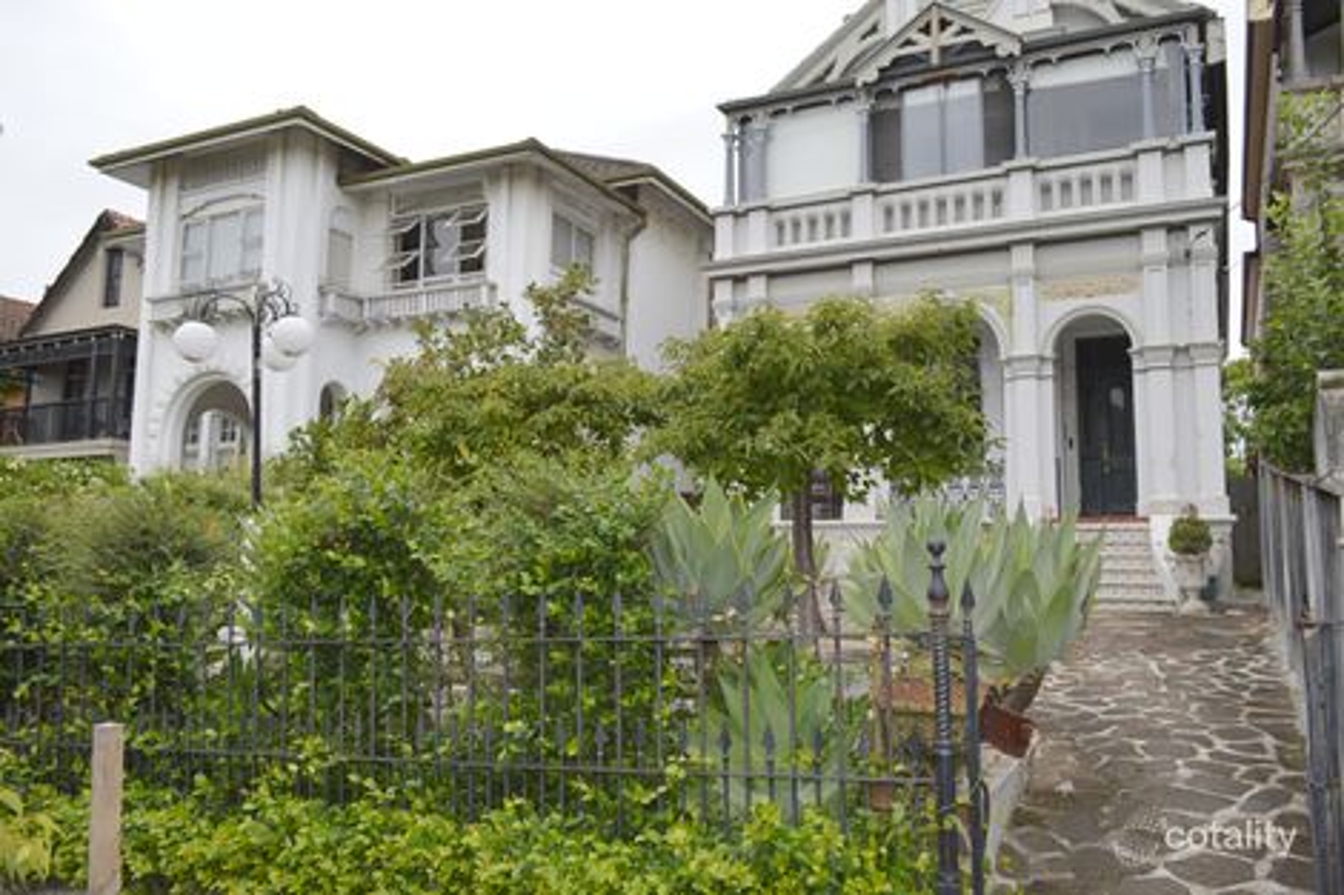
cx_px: 672
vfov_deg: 47.9
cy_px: 448
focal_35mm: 27
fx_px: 1008
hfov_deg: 67.4
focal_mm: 18
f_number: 4.5
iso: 100
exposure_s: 1/200
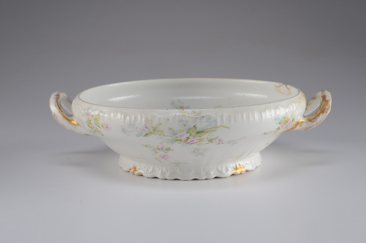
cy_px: 122
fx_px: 700
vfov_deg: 19.6
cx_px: 183
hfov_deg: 29.3
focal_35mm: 69
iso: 100
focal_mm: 46
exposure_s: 1/80
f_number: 14
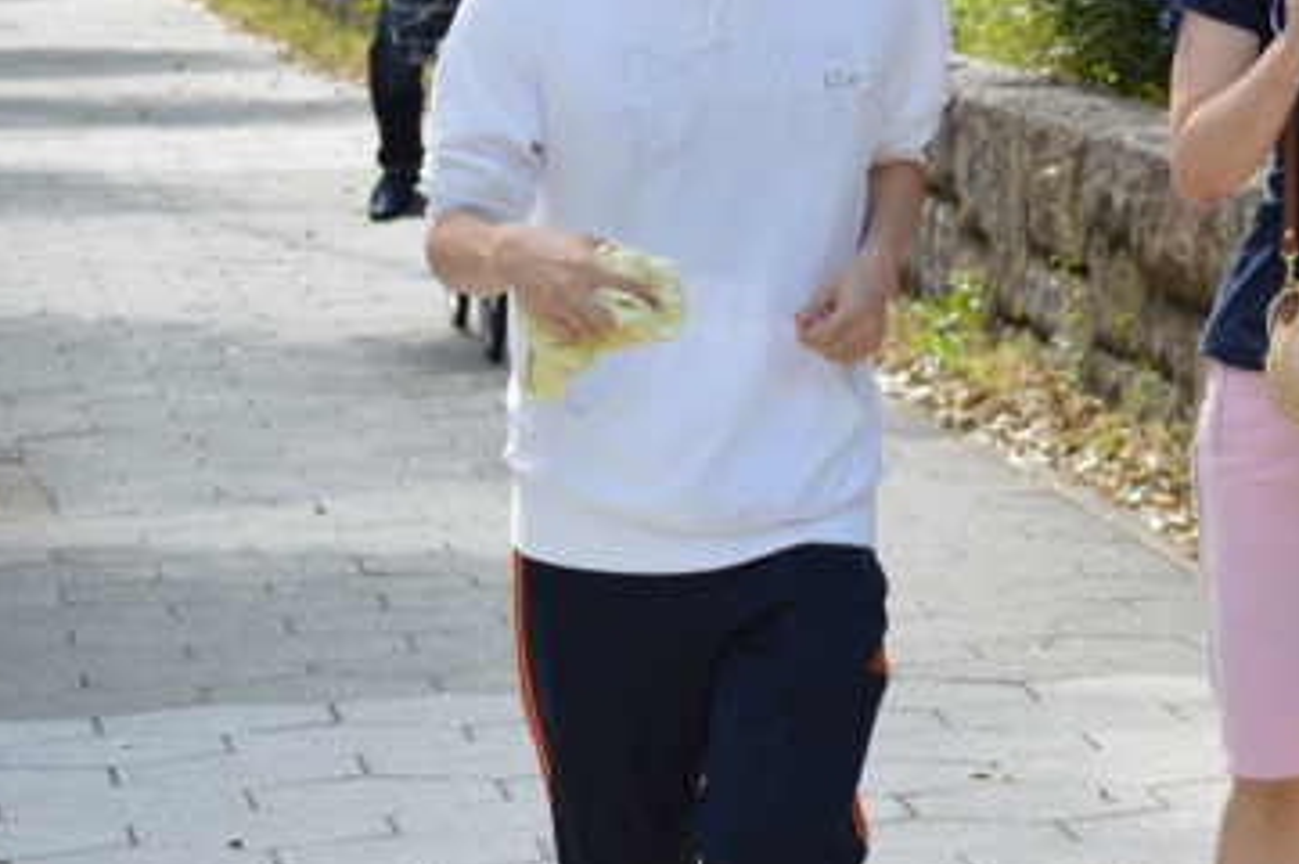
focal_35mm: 216
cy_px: 205
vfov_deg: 6.3
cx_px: 1198
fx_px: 7791
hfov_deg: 9.5
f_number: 5.6
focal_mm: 65
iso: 400
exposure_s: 1/500
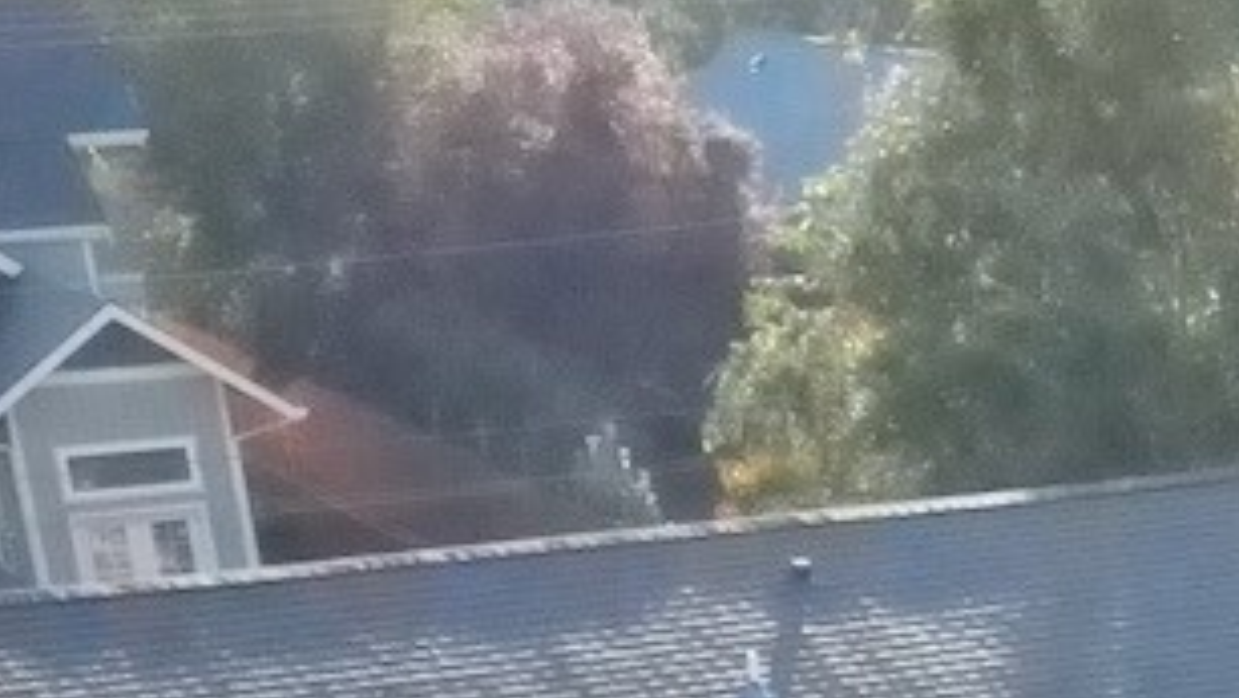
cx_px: 1768
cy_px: 1739
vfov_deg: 9.7
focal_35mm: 109
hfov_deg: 17.9
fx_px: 3583
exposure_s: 1/4000
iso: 3200
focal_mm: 4.5
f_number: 2.8
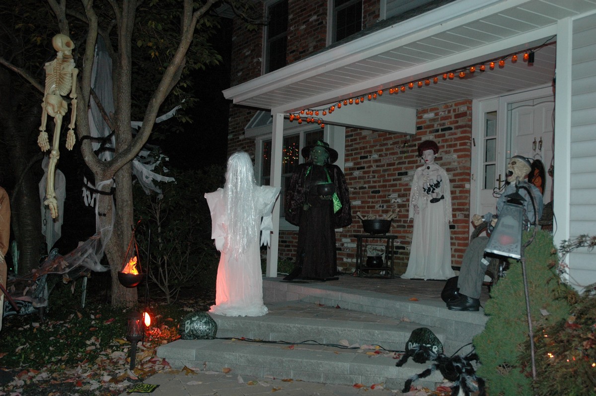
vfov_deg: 35.4
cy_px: 198
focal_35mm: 38
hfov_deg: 51.3
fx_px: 620
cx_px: 298
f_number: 4
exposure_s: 1/60
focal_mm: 25
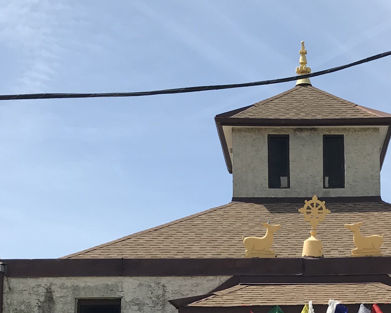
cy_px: 310
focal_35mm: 77
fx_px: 891
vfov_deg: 19.4
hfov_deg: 24.3
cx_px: 326
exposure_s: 1/2457
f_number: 1.8
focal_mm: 3.99
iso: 20
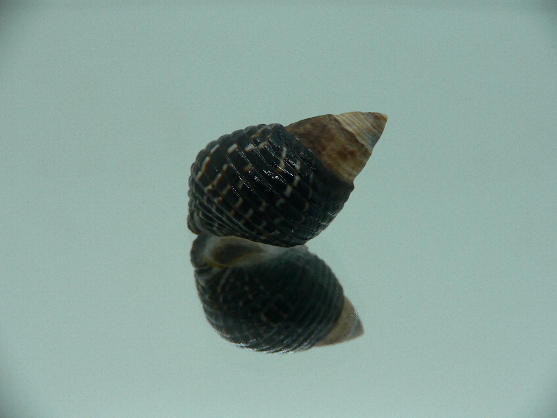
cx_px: 278
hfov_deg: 52.6
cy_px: 209
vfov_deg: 40.7
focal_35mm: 35
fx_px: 563
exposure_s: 1/60
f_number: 2.8
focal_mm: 4.6
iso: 80
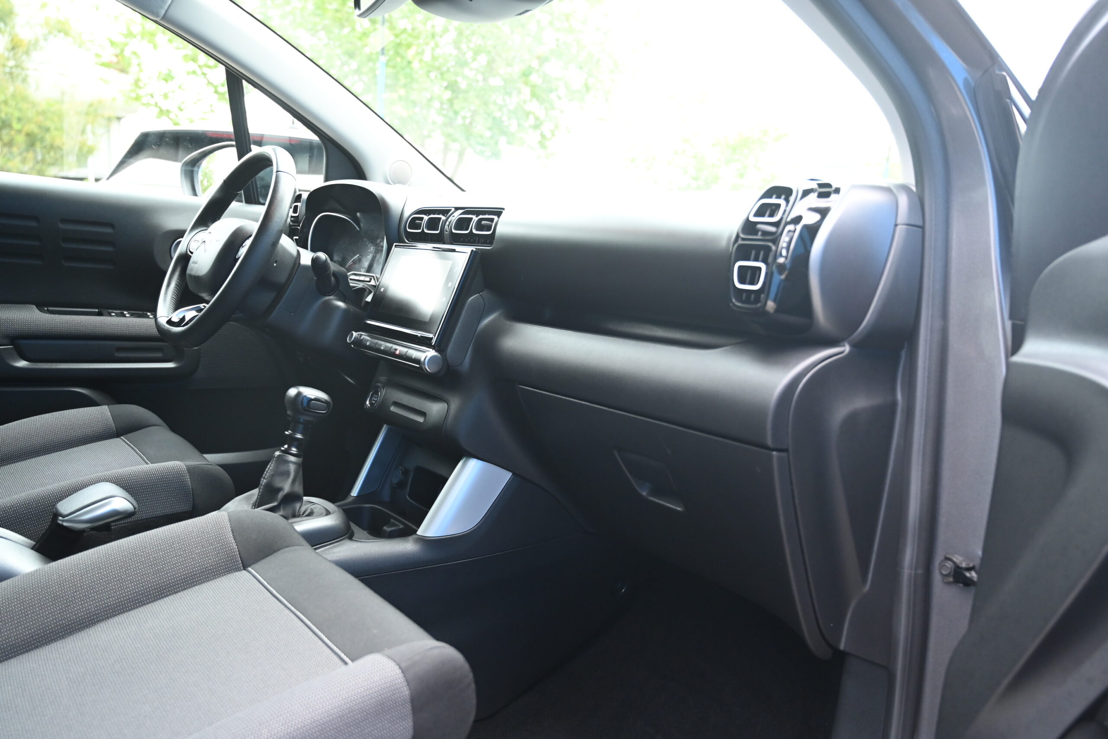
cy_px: 370
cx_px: 554
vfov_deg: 43.6
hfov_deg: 61.9
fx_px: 923
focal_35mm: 30
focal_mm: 30
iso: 2000
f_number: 4
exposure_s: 1/125
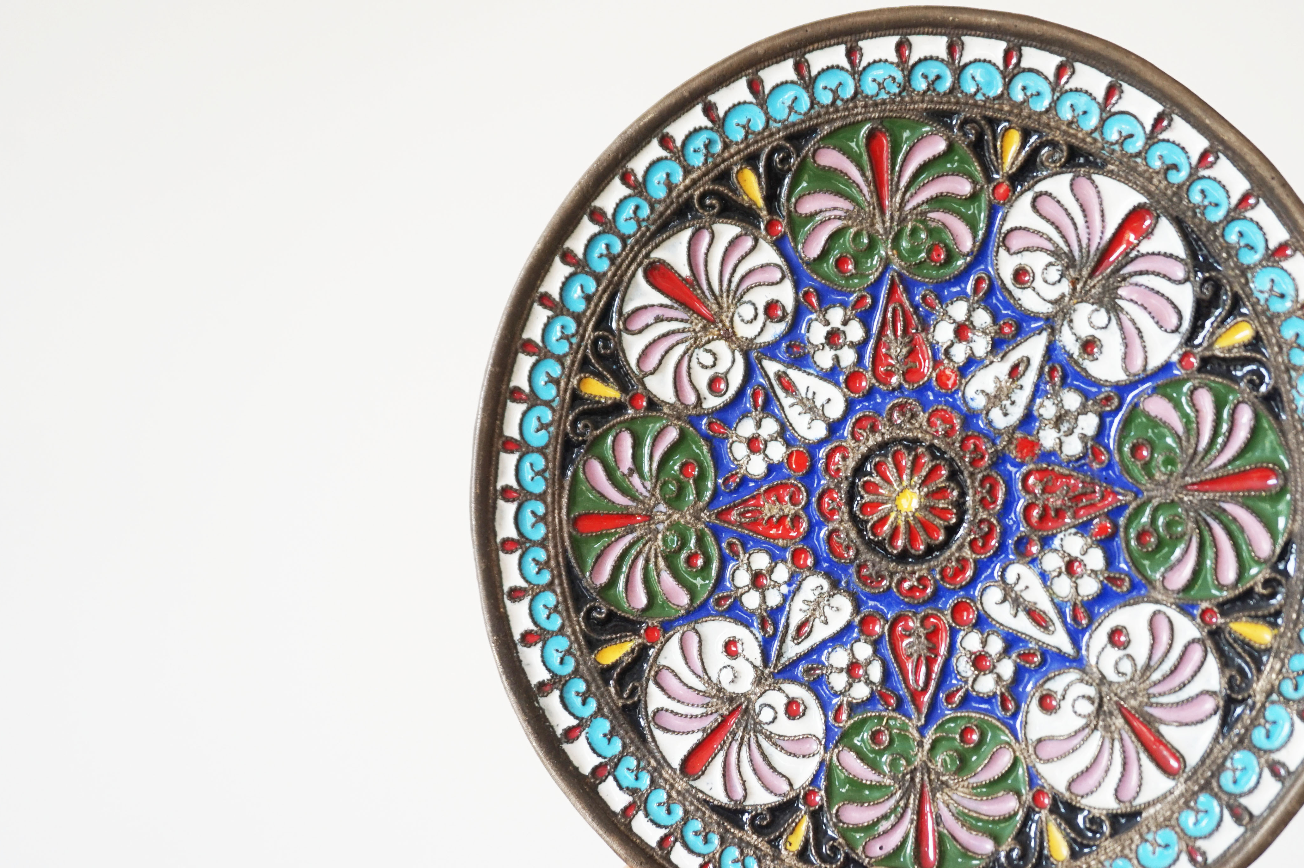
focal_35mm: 42
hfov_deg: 46.1
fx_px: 1508
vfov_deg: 32.0
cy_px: 509
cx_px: 853
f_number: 4
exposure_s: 1/60
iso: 250
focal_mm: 21
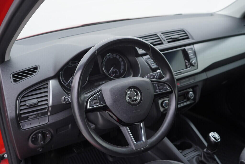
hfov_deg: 53.1
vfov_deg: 36.9
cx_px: 122
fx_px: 245
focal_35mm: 36
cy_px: 82
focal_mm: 24
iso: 125
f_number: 3.2
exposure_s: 1/40
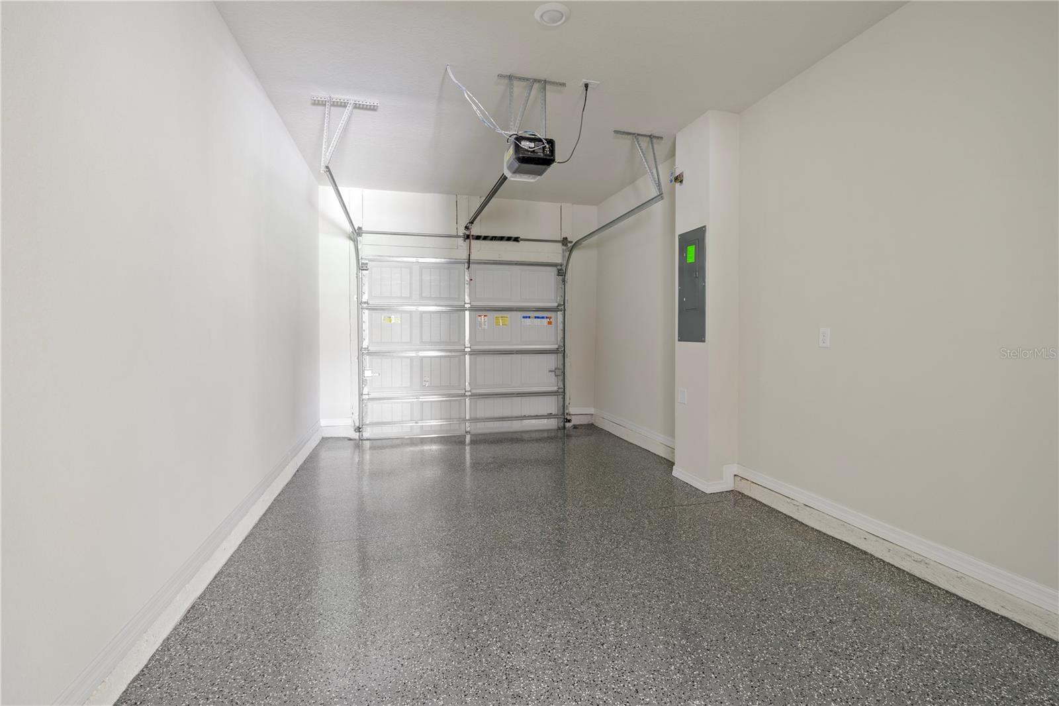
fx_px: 471
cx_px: 530
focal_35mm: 16
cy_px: 353
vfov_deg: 73.7
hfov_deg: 96.7
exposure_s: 25
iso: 100
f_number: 9
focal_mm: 16
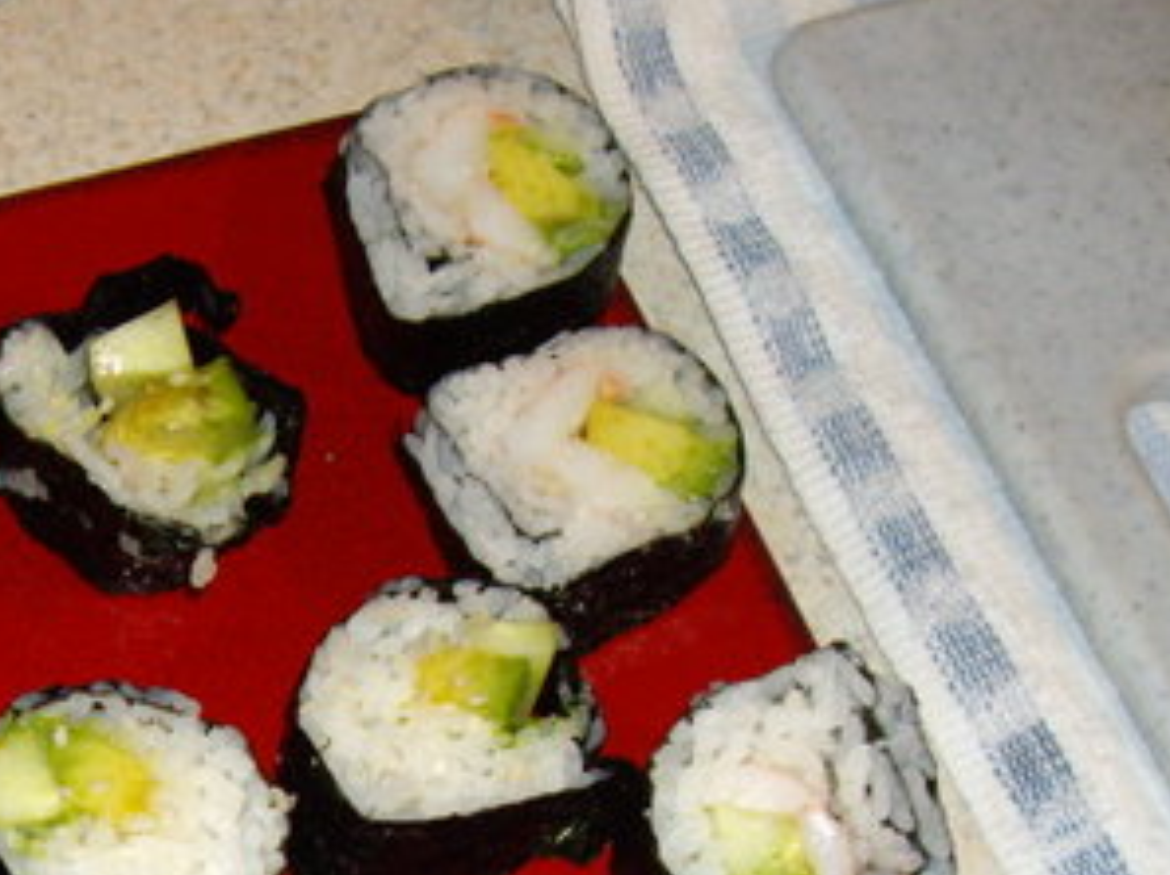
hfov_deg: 23.2
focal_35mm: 82
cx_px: 110
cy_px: 907
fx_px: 2768
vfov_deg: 17.5
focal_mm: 6.2
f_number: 2.7
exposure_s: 1/40
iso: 200
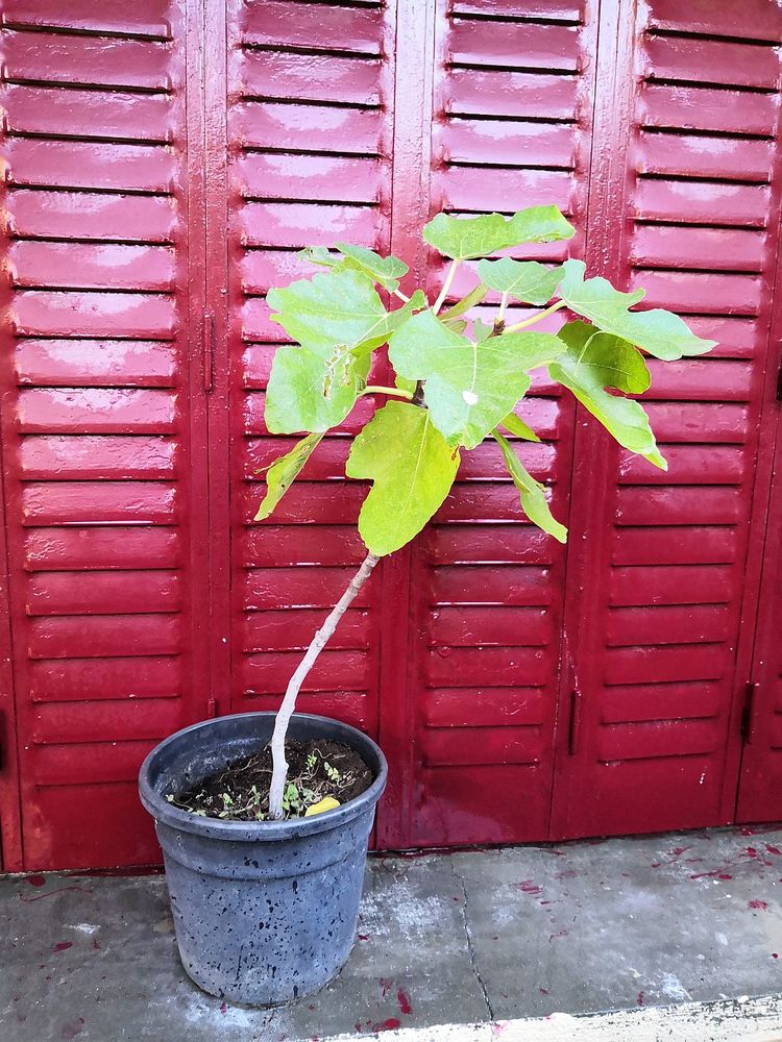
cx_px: 391
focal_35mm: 27
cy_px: 521
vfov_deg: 65.3
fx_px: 813
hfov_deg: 51.4
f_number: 1.8
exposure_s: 1/100
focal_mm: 3.95
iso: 500
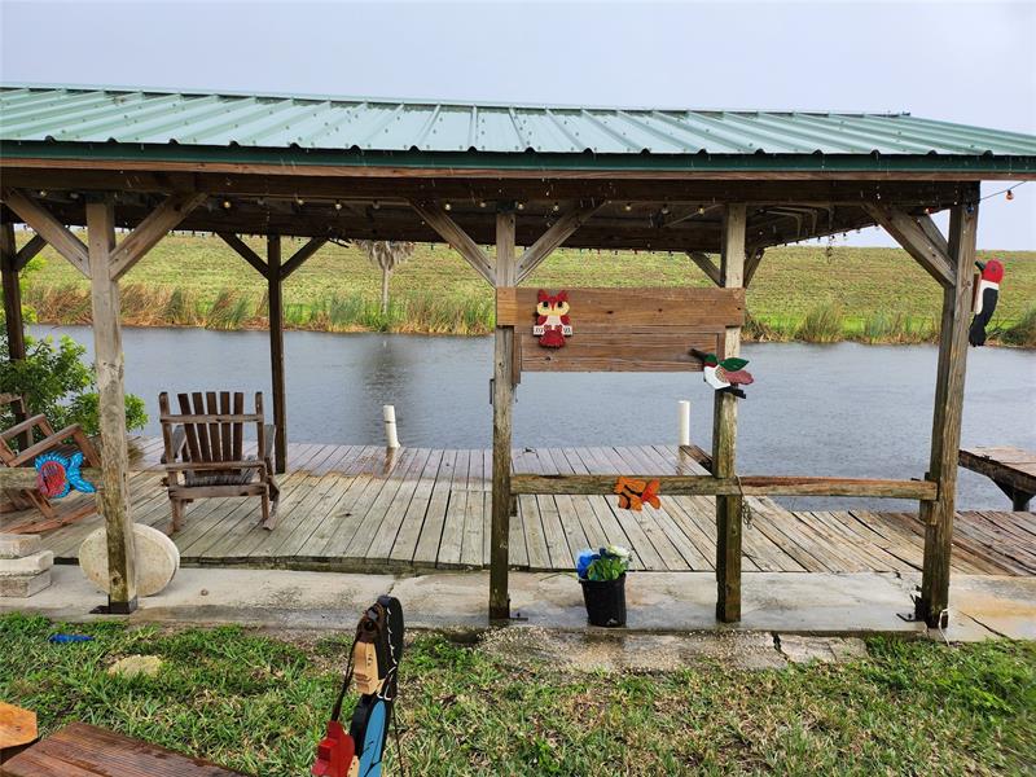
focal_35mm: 24
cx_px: 518
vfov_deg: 56.8
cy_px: 388
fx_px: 718
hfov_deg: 71.6
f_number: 1.8
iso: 50
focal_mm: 5
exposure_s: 1/466
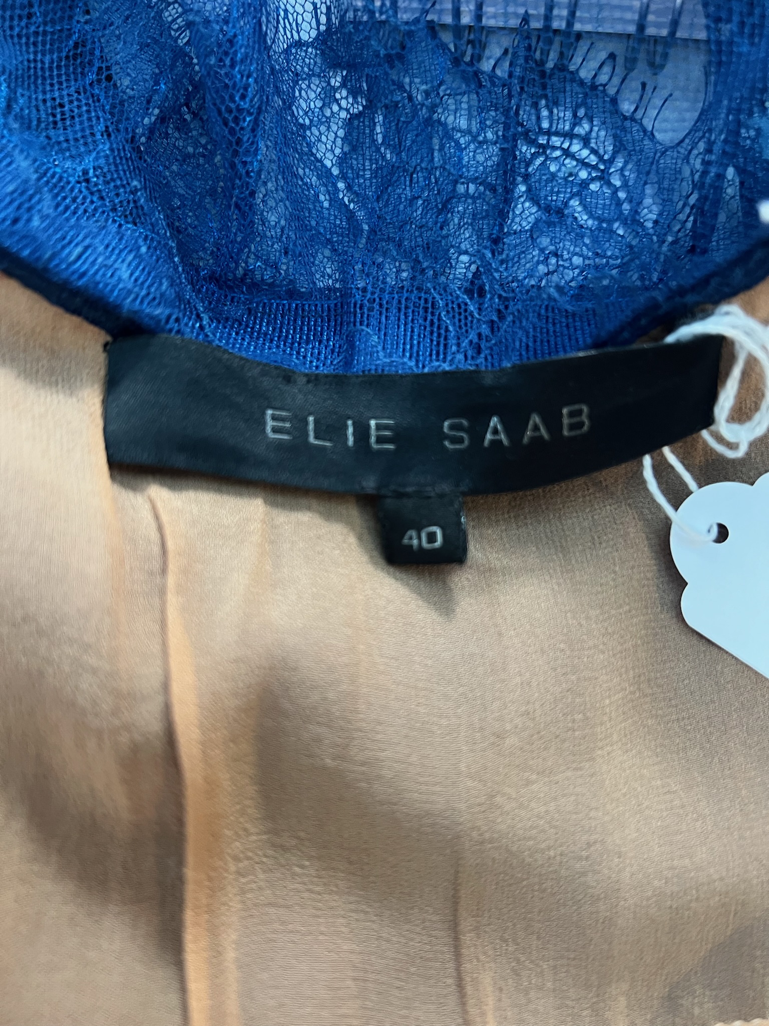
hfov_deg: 53.1
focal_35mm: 26
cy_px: 513
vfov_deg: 67.3
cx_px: 384
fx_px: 770
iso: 250
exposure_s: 1/50
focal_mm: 5.7
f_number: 1.5
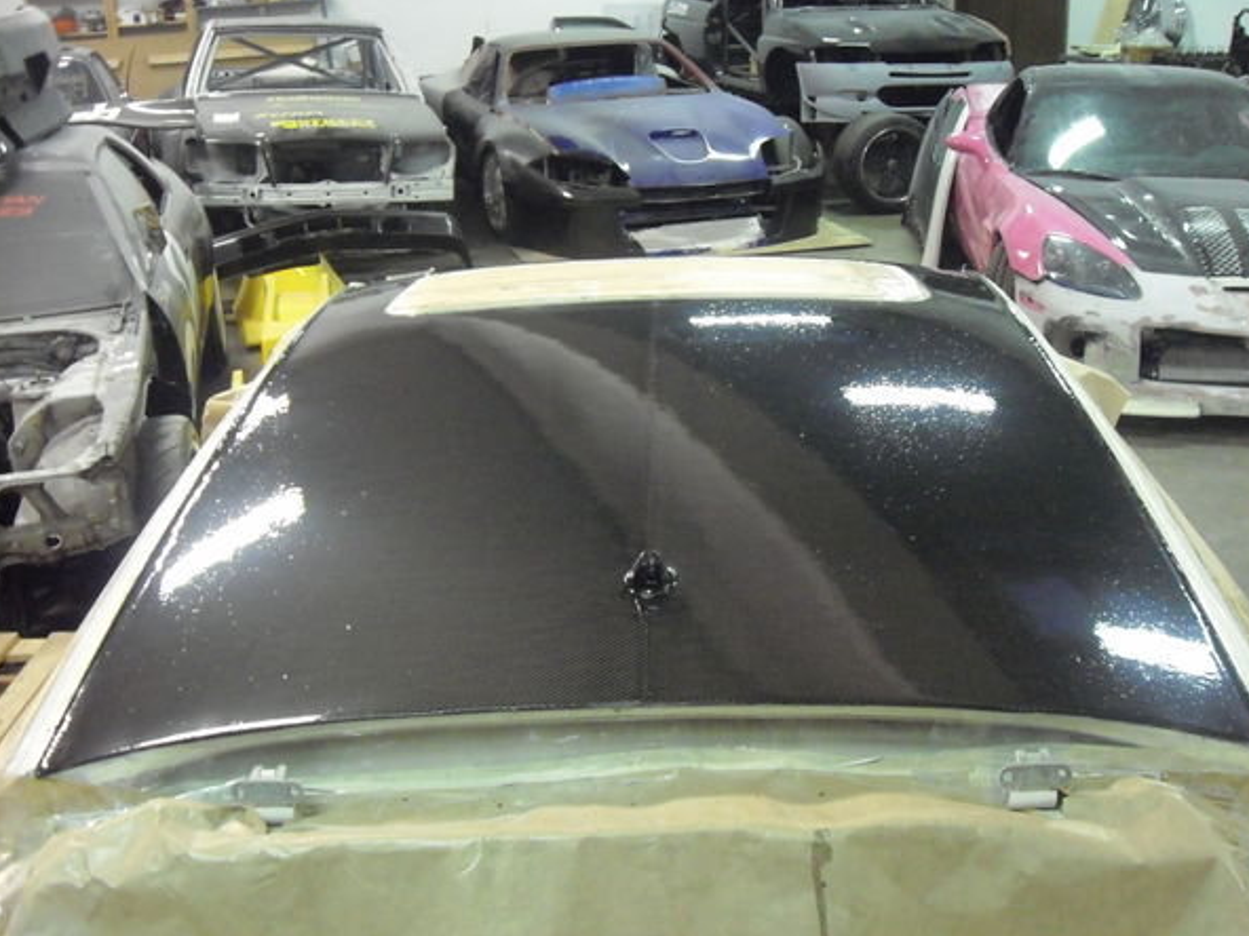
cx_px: 665
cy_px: 500
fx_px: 1443
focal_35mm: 40
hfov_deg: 46.8
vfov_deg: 35.9
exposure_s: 1/20
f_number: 2.7
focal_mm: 6.2
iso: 800
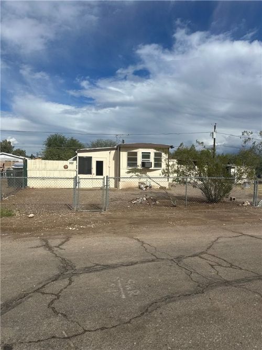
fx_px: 242
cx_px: 131
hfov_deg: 56.8
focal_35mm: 24
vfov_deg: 71.6
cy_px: 175
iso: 80
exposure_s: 1/9709
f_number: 1.78
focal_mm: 6.86
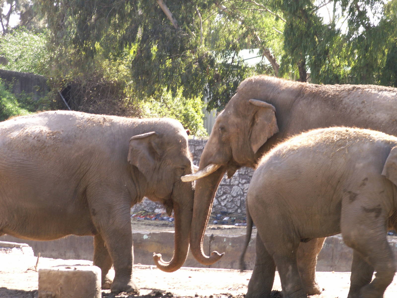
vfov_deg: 10.9
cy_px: 149
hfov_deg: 14.5
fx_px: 1560
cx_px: 198
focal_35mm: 136
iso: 50
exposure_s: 1/50
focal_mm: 22.18
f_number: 4.5
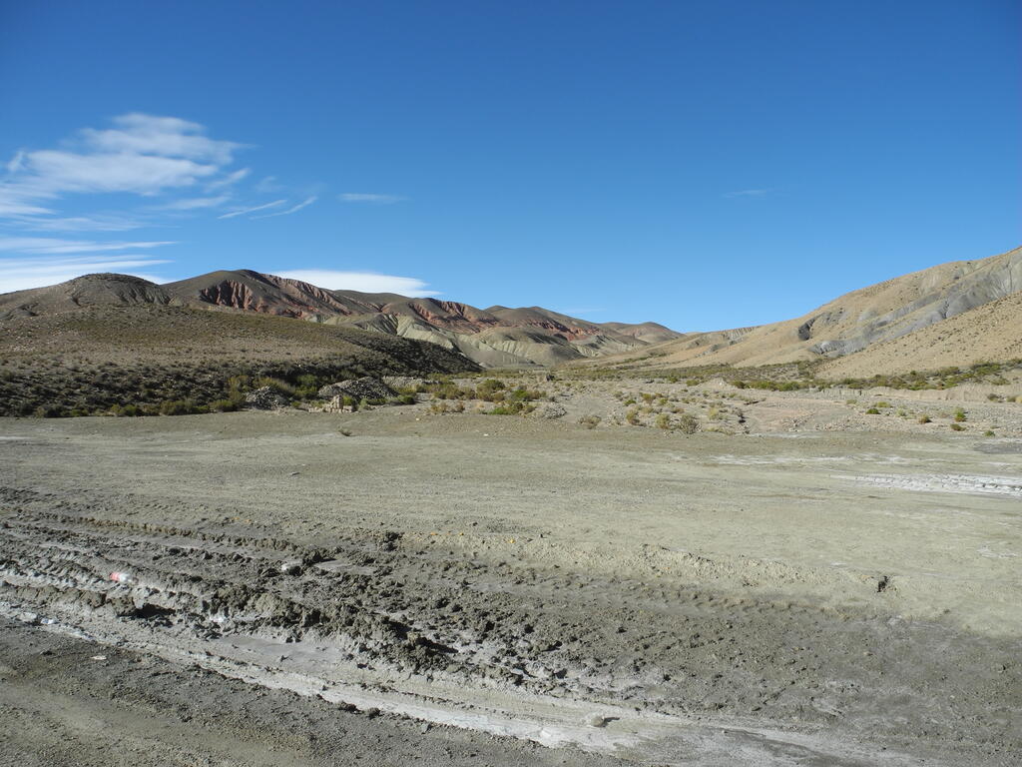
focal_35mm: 28
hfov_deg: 63.4
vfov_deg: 49.7
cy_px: 384
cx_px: 511
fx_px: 827
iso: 100
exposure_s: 1/1000
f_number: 4
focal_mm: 6
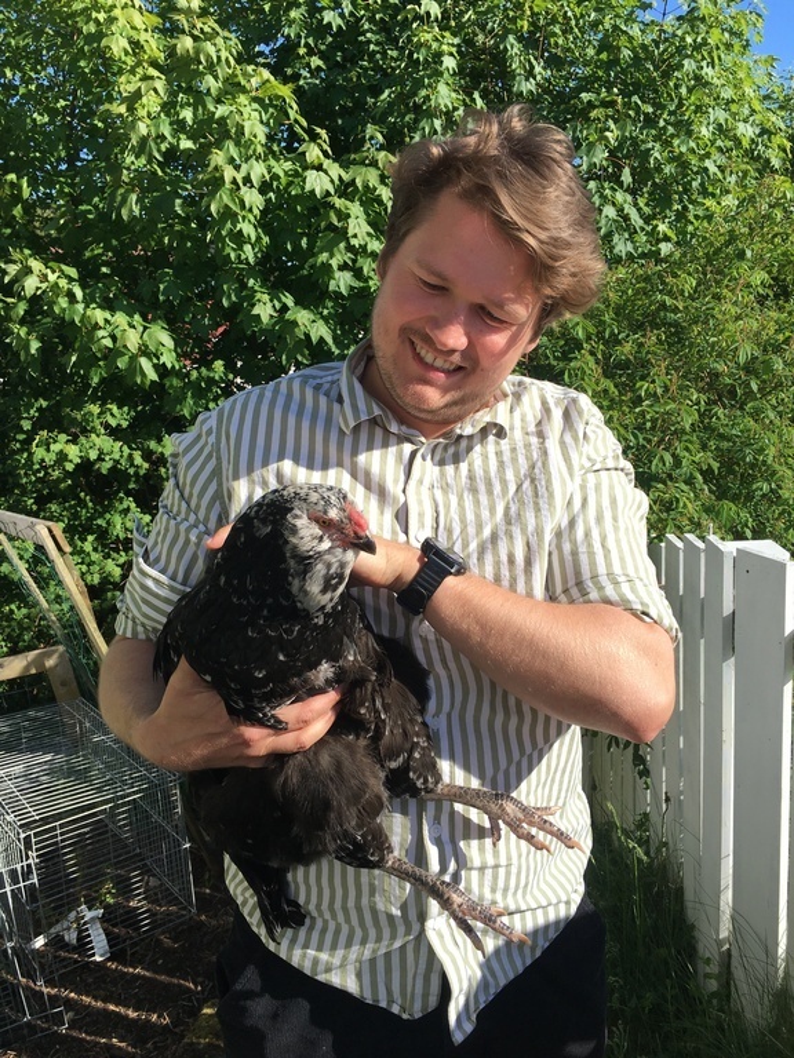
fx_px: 887
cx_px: 397
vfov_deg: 61.7
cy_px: 529
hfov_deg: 48.2
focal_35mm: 29
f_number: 2.2
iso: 25
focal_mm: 4.15
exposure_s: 1/1115
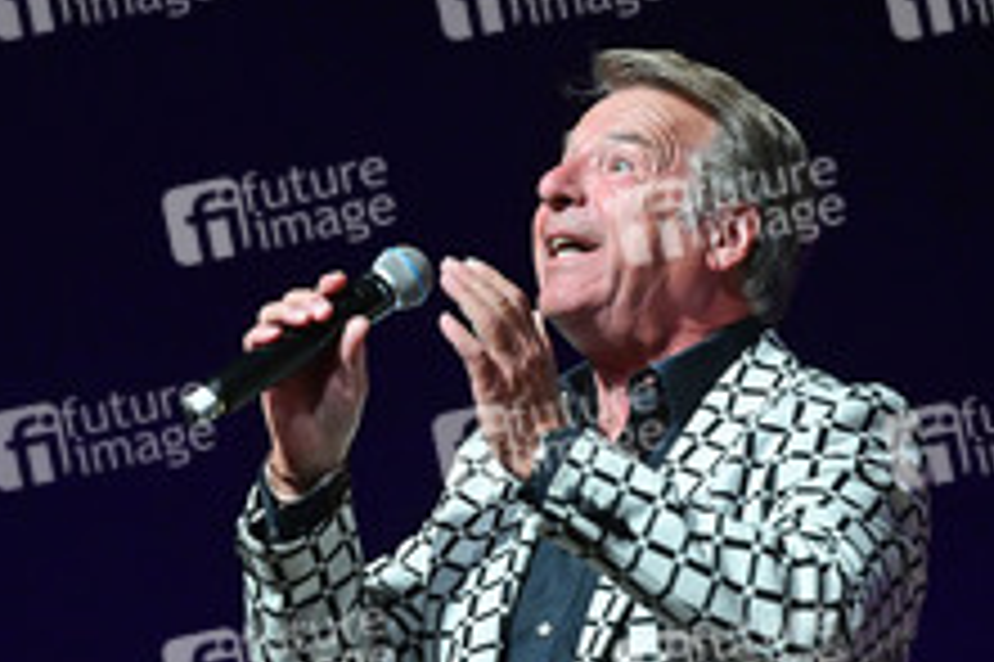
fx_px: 11257
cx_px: 609
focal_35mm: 408
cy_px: 549
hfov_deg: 5.1
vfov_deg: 3.4
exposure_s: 1/500
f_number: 5
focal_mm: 200
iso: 3200
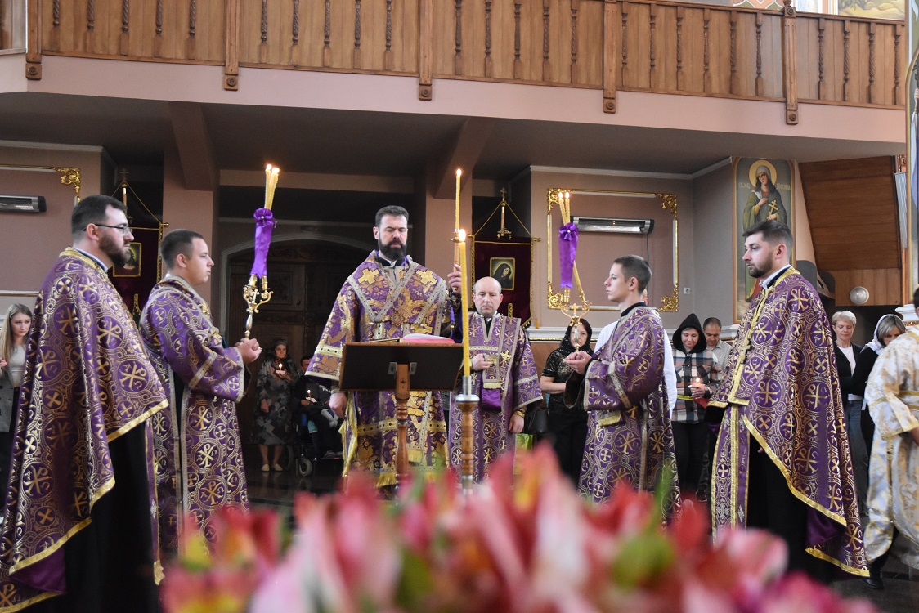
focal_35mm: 38
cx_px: 460
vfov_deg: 35.5
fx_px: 957
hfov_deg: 51.3
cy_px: 306
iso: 3200
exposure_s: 1/125
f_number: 3.8
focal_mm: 25
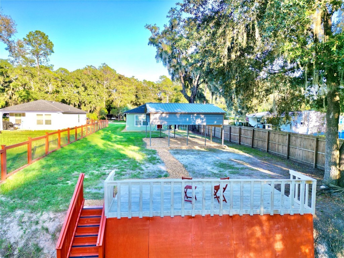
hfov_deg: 71.6
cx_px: 172
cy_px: 129
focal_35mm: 24
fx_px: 239
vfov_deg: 56.8
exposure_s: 1/640
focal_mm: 6.72
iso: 110
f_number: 1.7
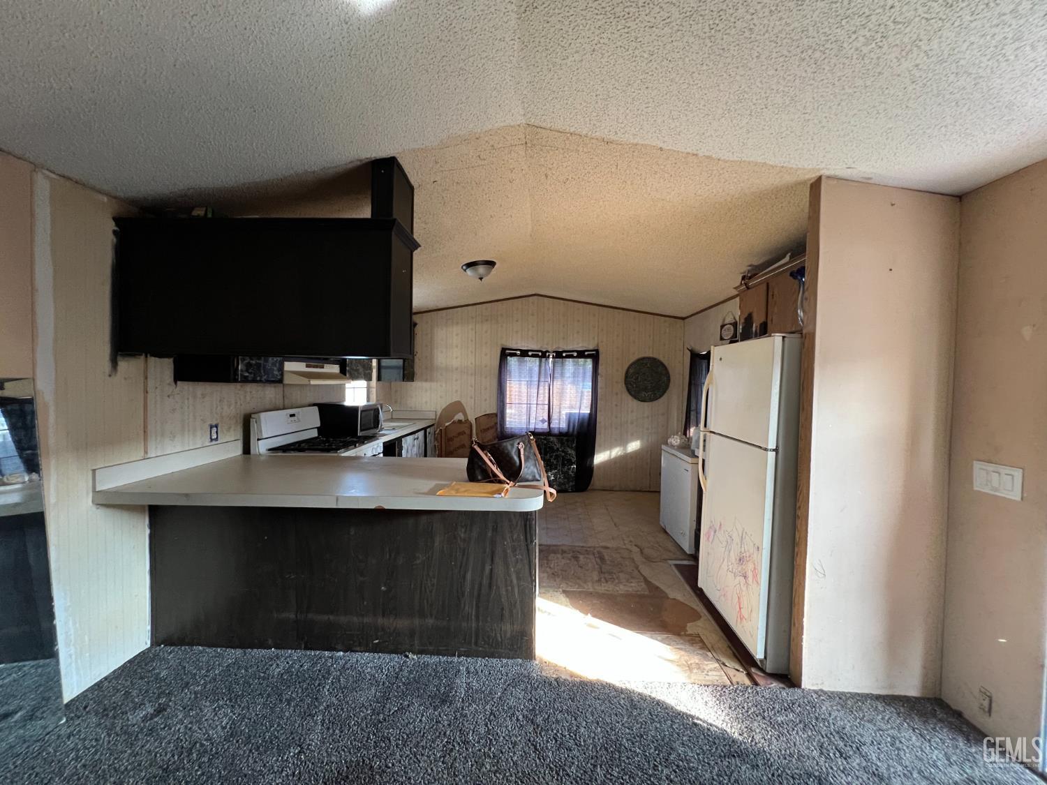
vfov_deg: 89.9
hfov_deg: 106.2
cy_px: 392
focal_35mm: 13
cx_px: 524
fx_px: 393
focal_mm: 1.57
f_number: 1.8
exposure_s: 1/60
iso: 400
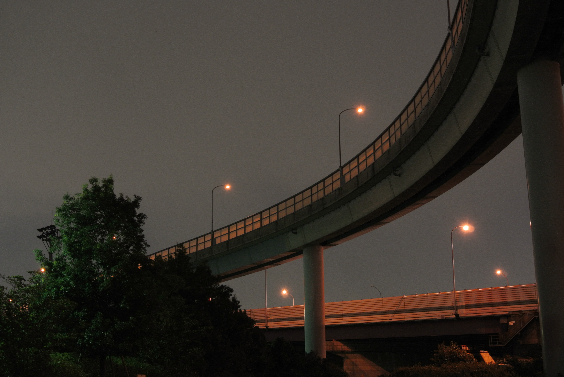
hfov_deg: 40.3
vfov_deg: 27.6
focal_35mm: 49
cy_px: 188
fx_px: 769
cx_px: 282
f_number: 5.6
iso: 400
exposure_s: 4
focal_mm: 18.2
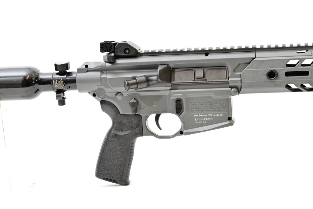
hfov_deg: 19.5
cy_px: 104
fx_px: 913
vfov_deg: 13.0
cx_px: 156
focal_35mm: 105
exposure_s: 1/60
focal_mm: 70
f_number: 6.3
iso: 800
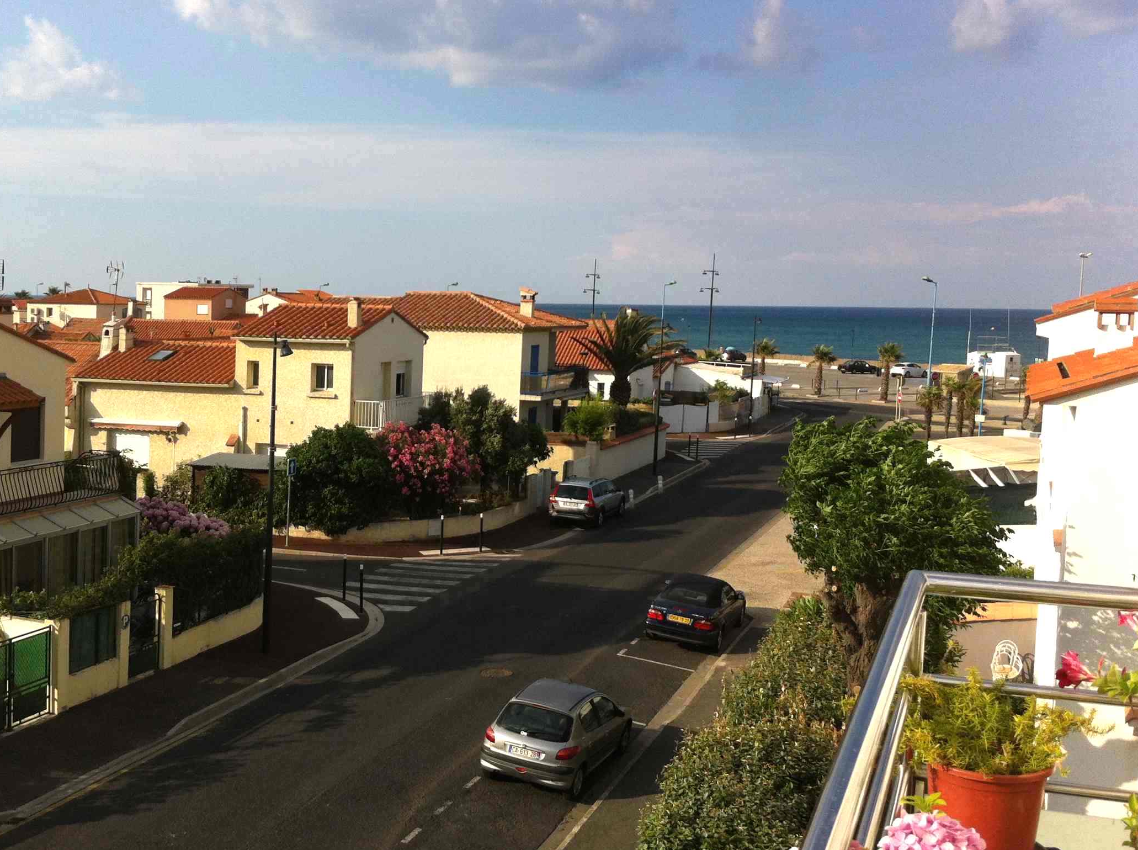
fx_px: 1444
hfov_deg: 42.8
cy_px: 392
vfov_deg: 32.8
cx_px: 471
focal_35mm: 44
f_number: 2.8
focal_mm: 3.85
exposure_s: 1/392
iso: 80
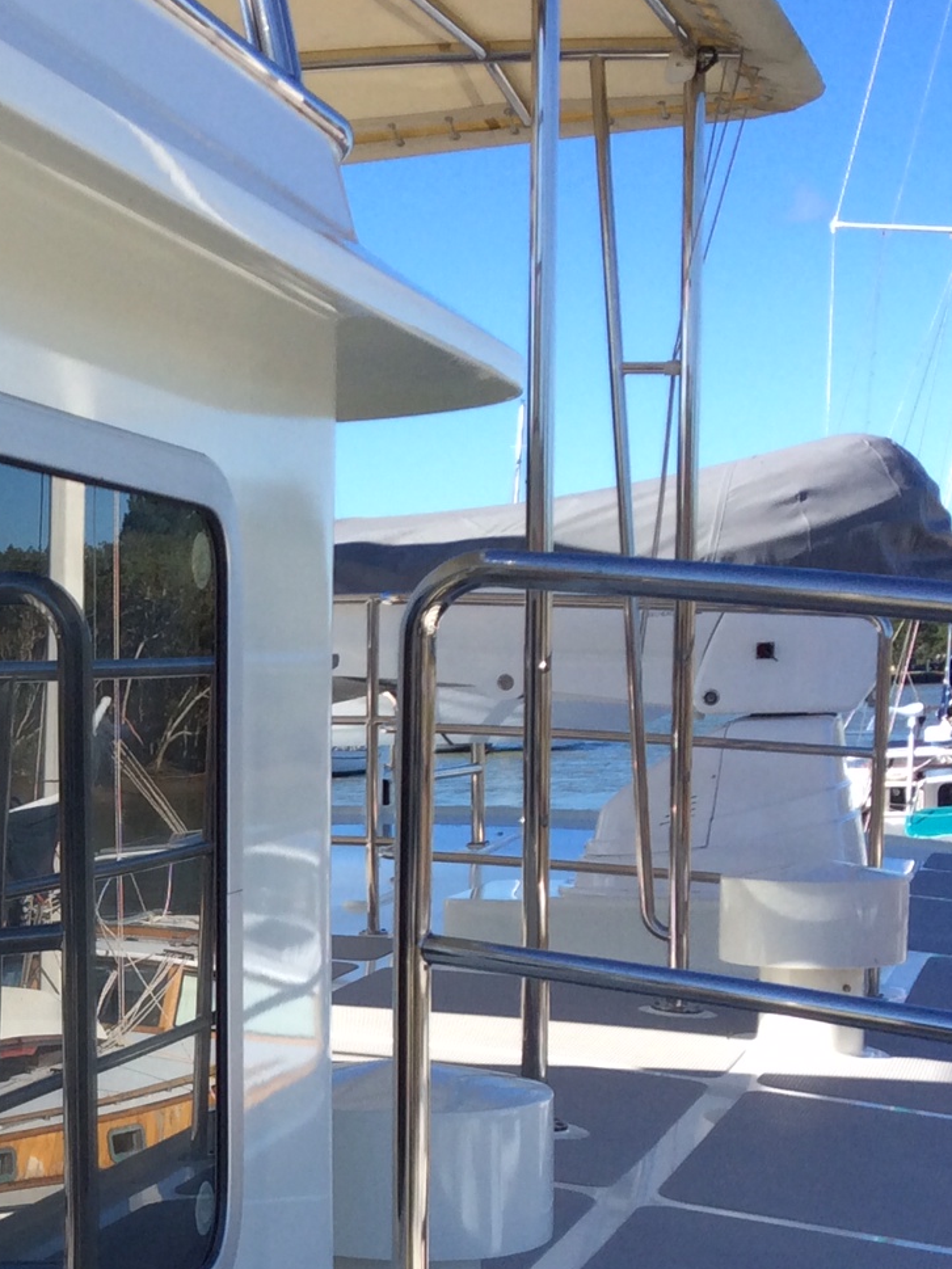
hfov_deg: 19.9
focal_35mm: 70
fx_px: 2567
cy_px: 952
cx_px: -140
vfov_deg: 27.4
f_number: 2.4
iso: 32
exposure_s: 1/784
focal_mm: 3.3
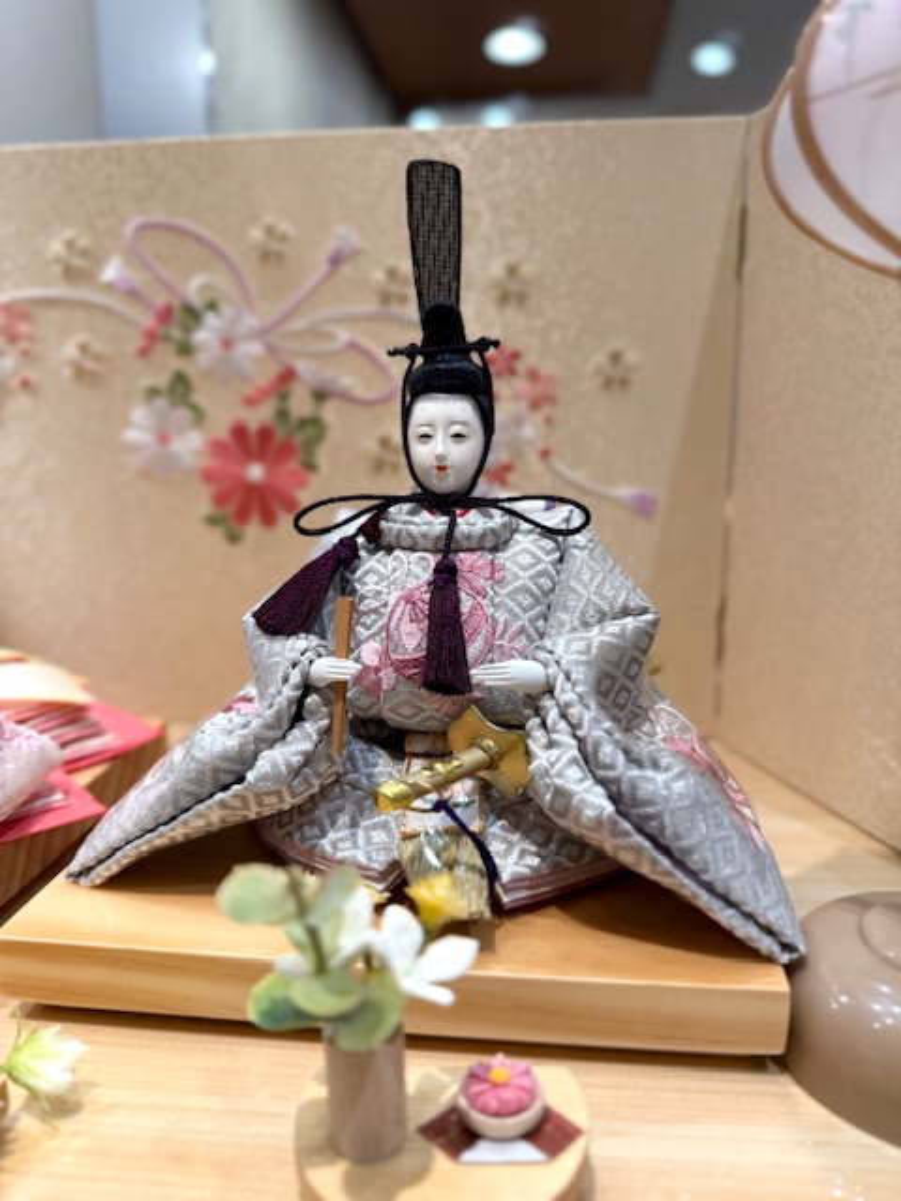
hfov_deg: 56.8
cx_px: 450
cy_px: 600
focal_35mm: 24
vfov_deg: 71.6
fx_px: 833
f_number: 1.78
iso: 64
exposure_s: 1/120
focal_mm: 6.76
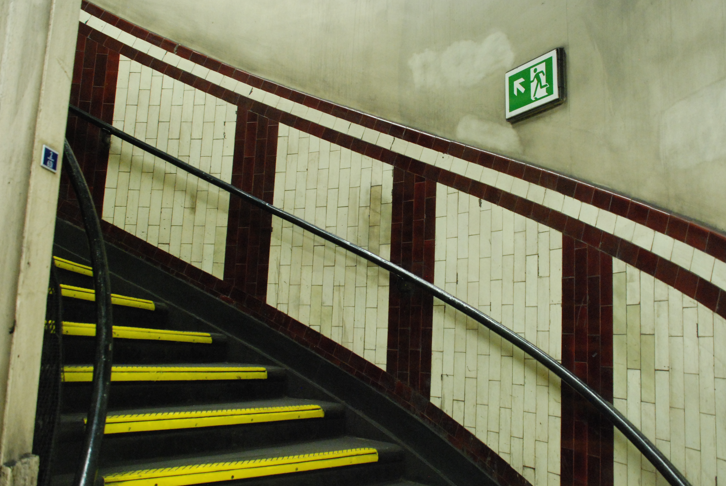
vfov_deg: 39.0
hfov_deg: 55.6
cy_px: 235
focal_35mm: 34
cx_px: 403
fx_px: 687
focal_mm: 20
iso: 1600
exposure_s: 1/25
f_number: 3.8
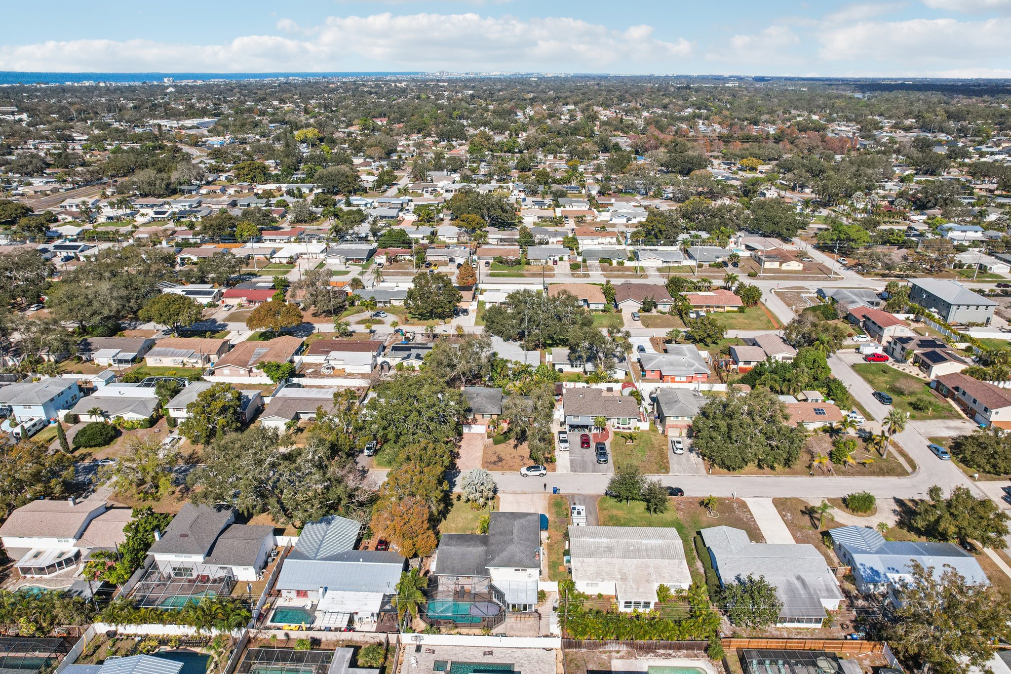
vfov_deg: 57.2
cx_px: 506
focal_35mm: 22
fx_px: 618
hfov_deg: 78.6
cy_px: 337
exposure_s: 1/2500
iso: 400
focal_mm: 8.4
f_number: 2.8
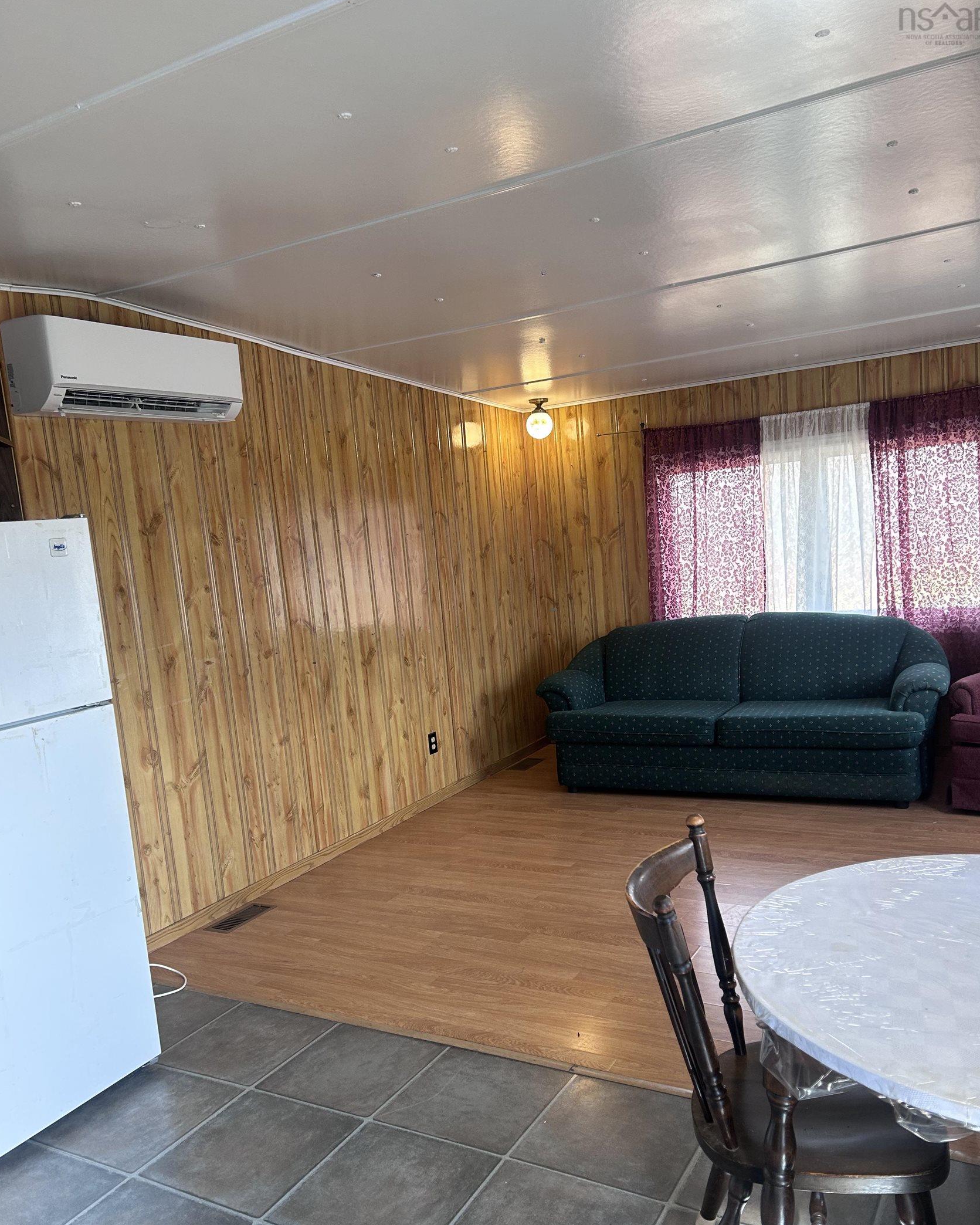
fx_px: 1015
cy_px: 664
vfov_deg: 62.1
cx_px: 492
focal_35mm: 28
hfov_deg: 51.5
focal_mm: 5.7
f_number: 1.5
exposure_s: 1/120
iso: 80
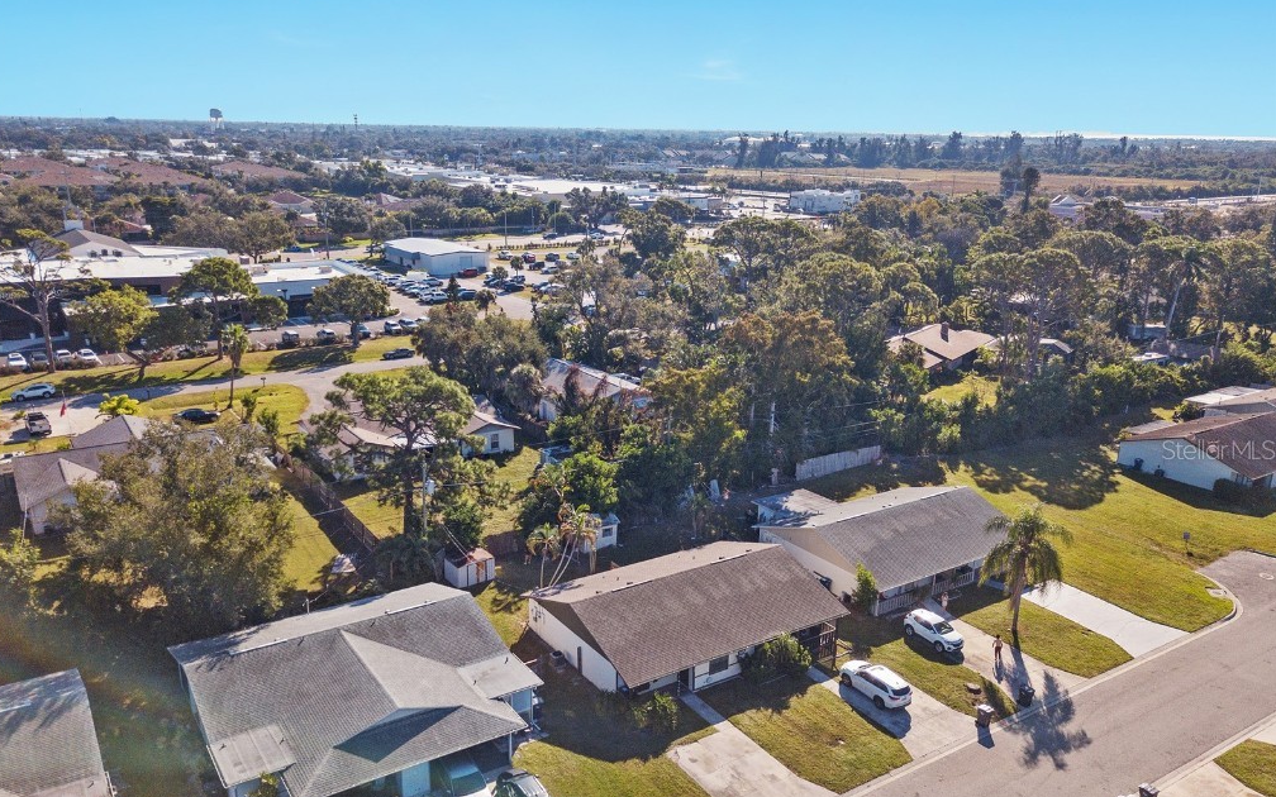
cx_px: 633
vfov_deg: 44.4
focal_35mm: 28
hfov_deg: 66.5
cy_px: 449
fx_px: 974
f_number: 2.2
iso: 400
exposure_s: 1/3200
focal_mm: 4.7
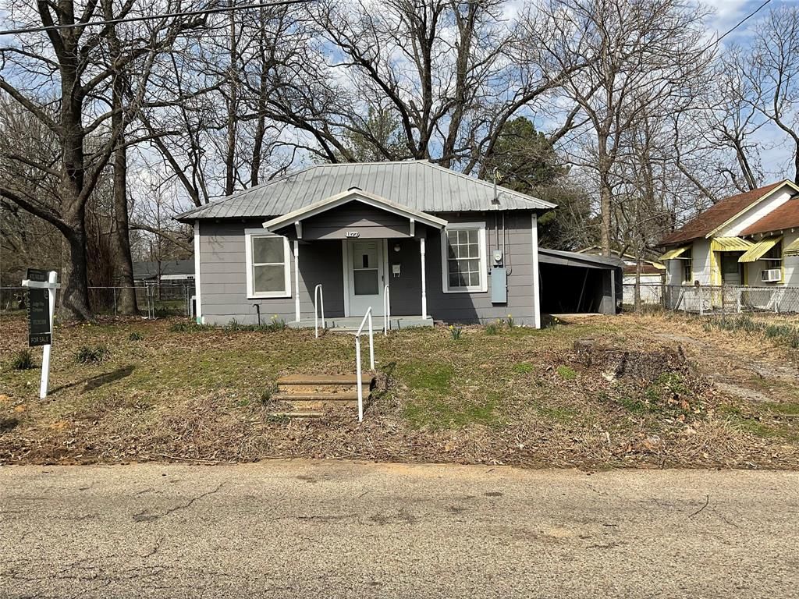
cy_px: 300
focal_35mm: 29
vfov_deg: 48.2
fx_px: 669
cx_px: 400
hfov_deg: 61.7
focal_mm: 3
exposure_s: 1/1984
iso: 16
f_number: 1.8
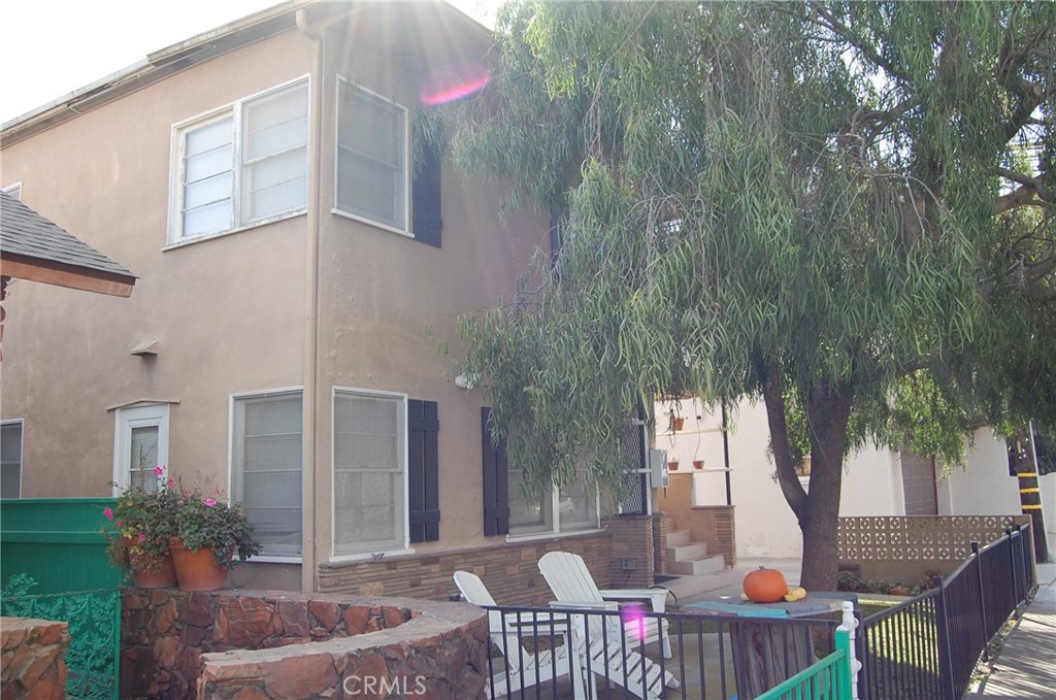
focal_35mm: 33
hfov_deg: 57.3
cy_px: 350
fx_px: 966
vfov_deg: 39.8
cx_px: 528
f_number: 6.3
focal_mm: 22
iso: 200
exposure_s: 1/160
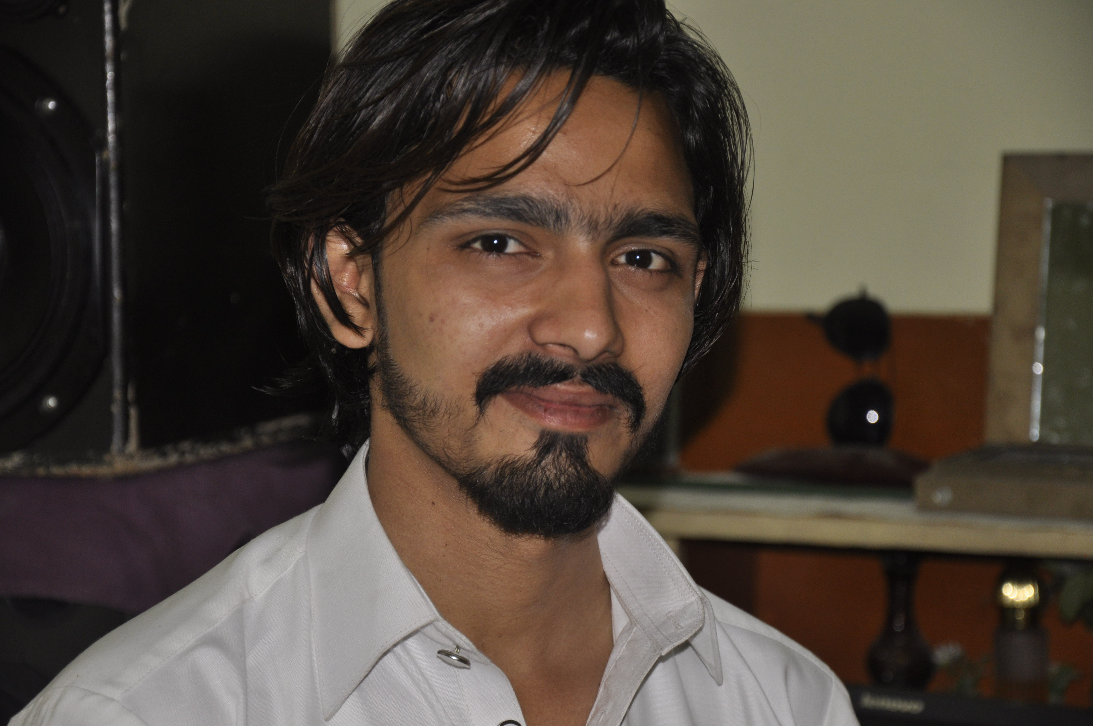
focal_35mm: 135
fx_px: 4094
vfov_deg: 10.1
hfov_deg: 15.2
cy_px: 363
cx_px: 546
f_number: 5.6
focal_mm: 90
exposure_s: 1/60
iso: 500
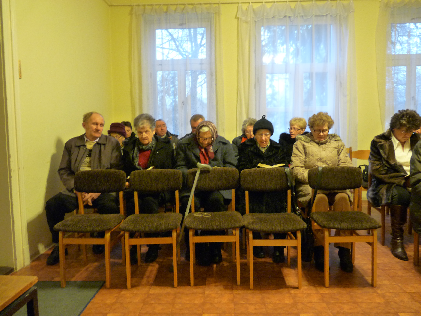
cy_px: 158
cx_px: 210
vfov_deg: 51.4
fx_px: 328
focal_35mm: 27
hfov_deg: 65.3
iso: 400
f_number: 2.8
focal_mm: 4.8
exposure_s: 1/8
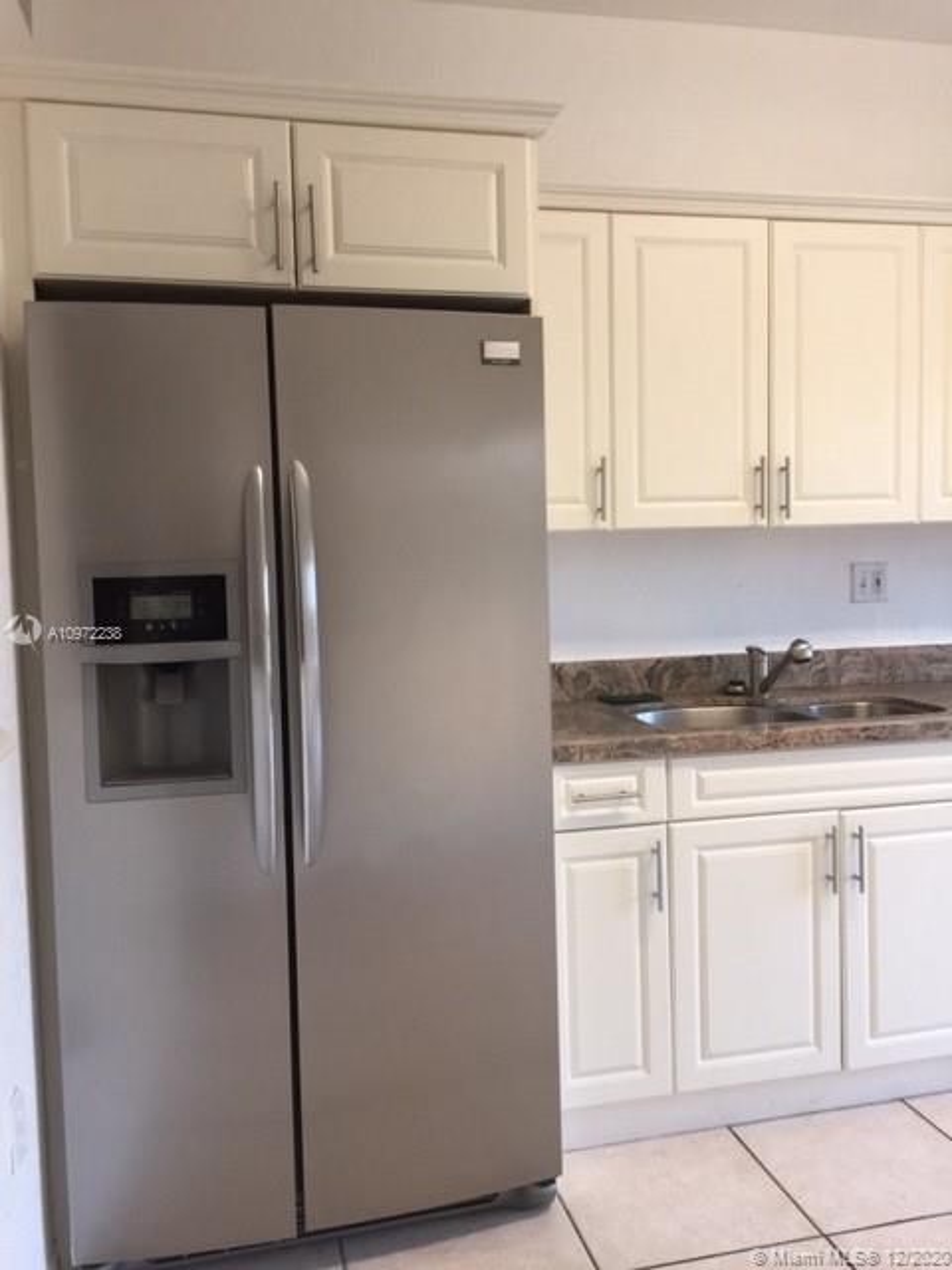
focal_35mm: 29
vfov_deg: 61.7
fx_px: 1063
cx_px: 476
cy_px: 635
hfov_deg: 48.2
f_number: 2.2
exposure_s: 1/15
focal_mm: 4.15
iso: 40
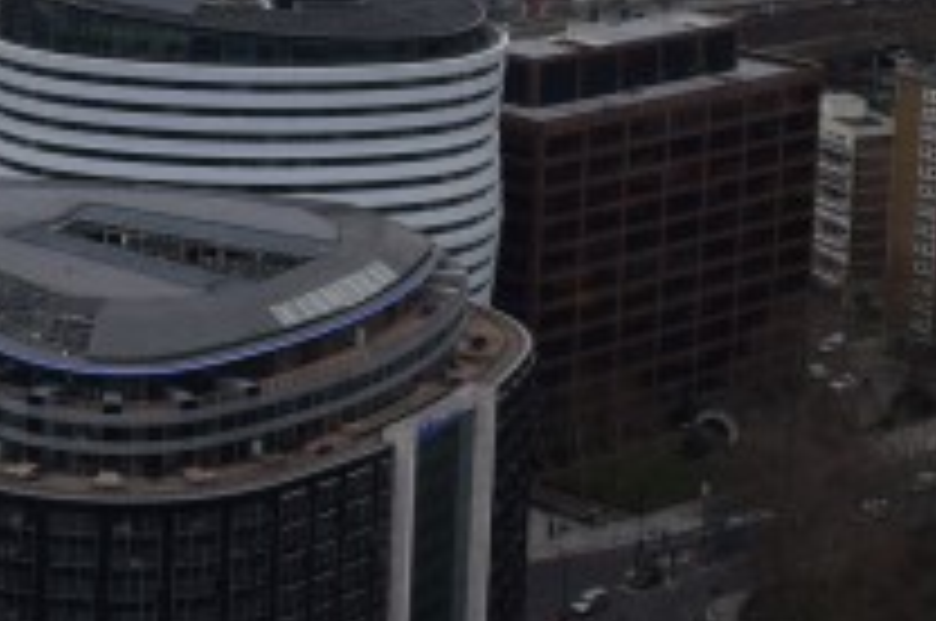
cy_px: -418
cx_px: 328
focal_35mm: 133
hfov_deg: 15.4
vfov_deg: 9.8
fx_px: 3453
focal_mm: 18
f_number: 8
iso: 400
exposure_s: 1/250
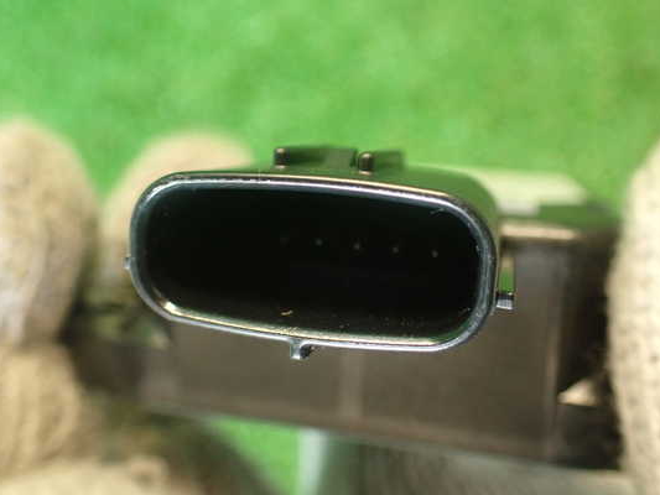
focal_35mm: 36
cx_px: 324
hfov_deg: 51.3
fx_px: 687
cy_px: 249
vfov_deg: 39.7
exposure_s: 1/30
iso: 500
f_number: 2.4
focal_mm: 5.79
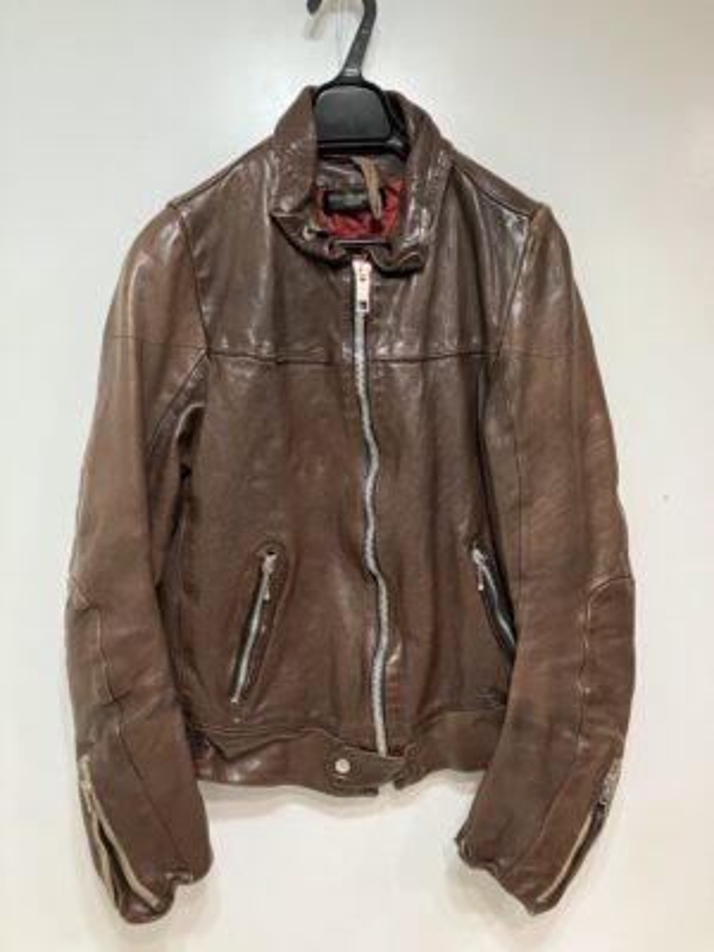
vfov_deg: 63.4
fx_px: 770
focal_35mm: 28
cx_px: 357
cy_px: 476
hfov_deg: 49.7
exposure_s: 1/50
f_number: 1.8
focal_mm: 3.99
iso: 320
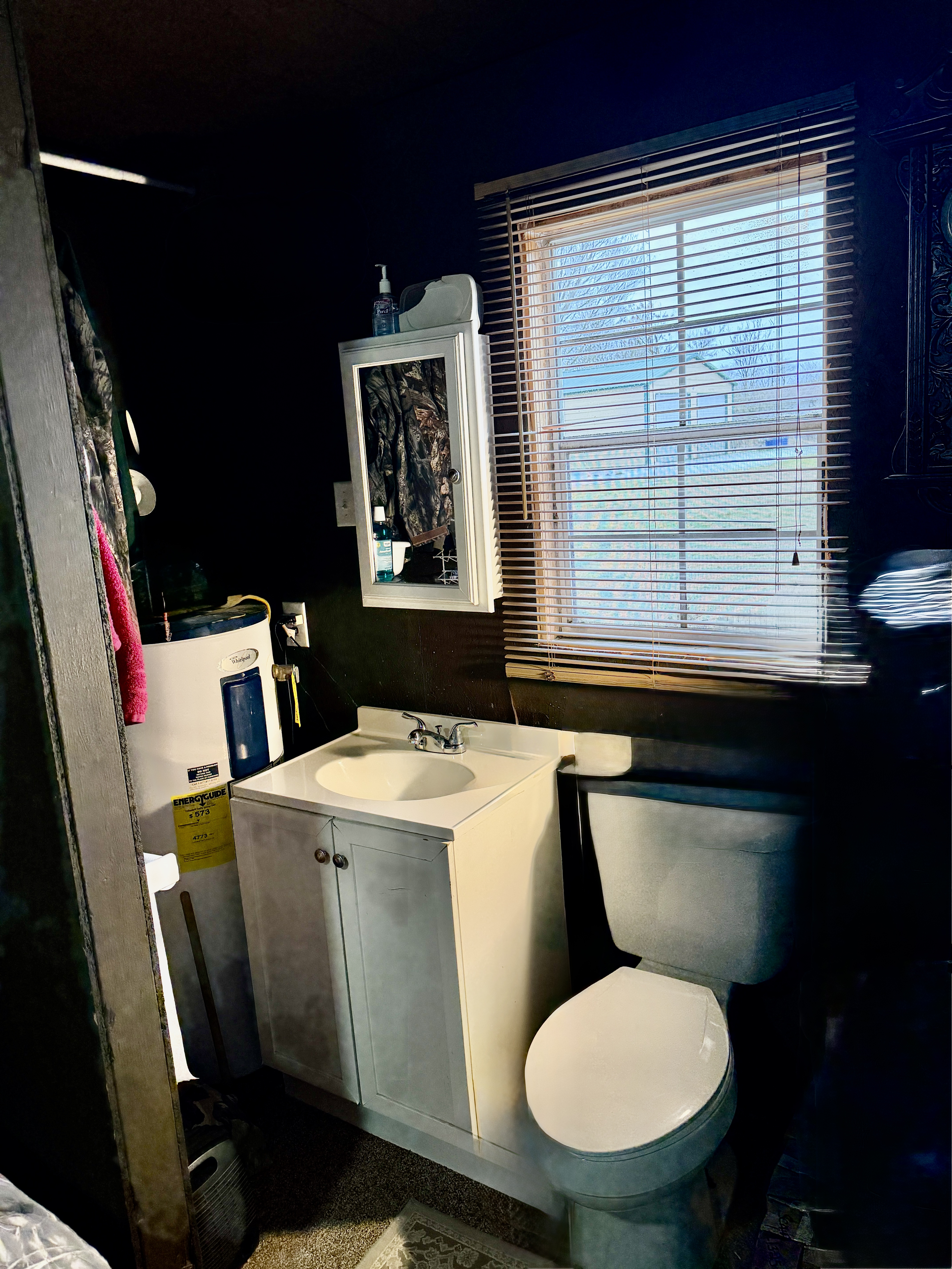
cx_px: 476
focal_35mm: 24
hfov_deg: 56.8
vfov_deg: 71.6
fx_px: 880
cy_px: 634
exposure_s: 1/120
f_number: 1.78
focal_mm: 6.76
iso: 320
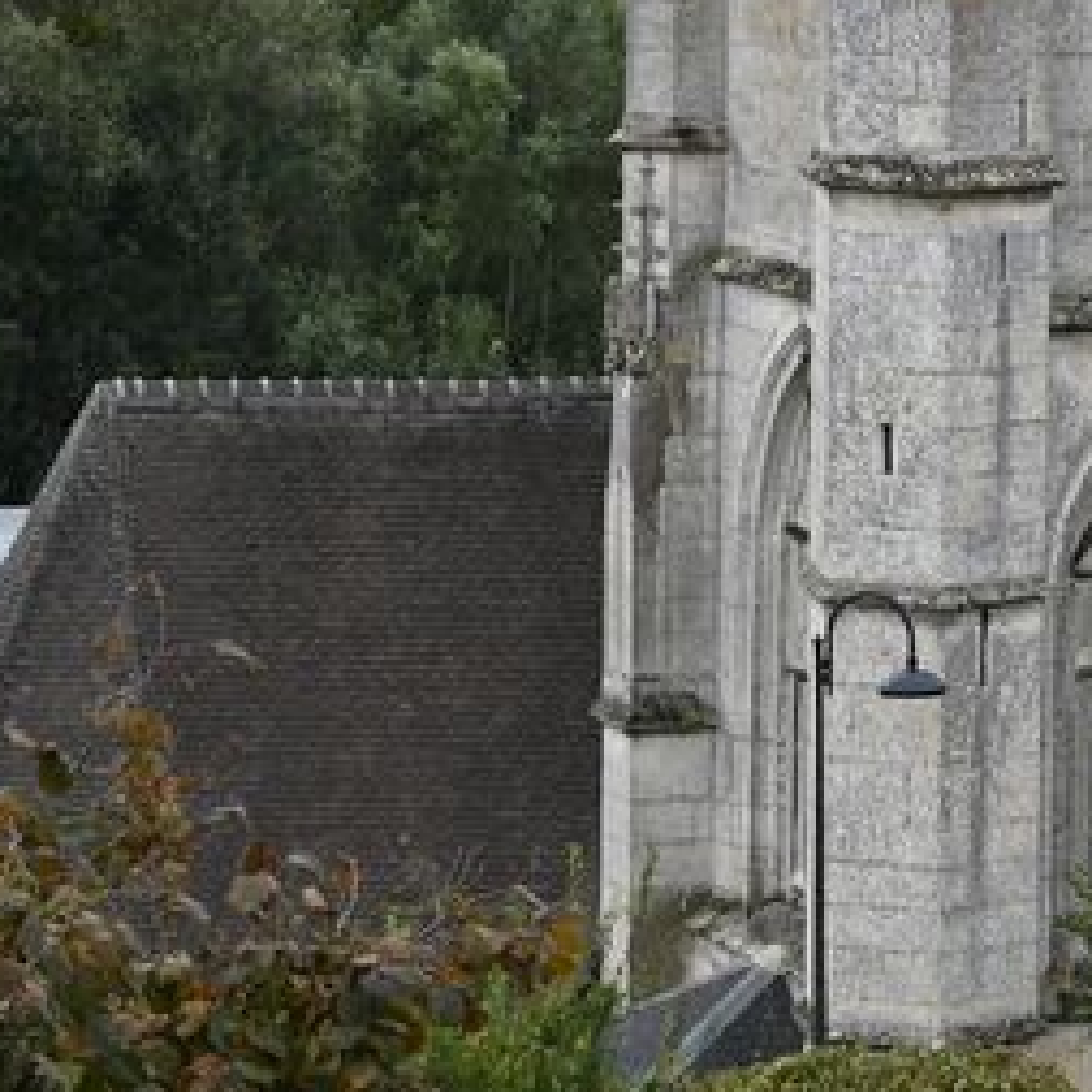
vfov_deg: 9.0
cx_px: 1066
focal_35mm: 194
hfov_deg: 9.0
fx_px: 6924
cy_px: 78
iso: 160
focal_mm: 55
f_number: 5.6
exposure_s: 1/250
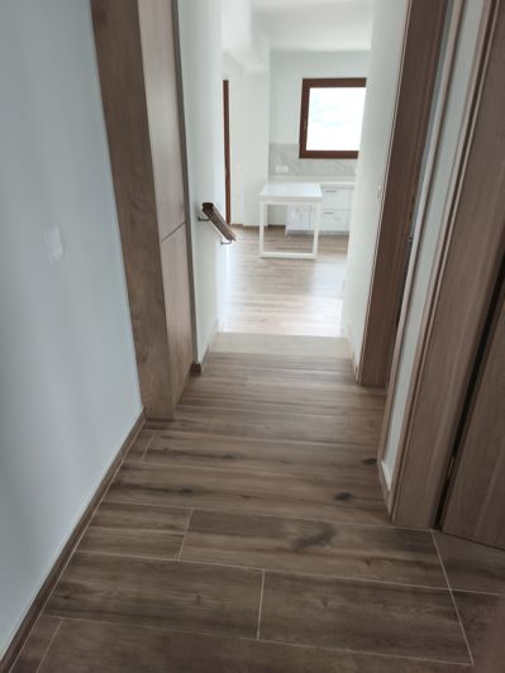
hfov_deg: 58.9
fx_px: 447
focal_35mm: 23
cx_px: 252
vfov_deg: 73.9
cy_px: 336
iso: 250
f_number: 1.7
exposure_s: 1/50
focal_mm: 5.35
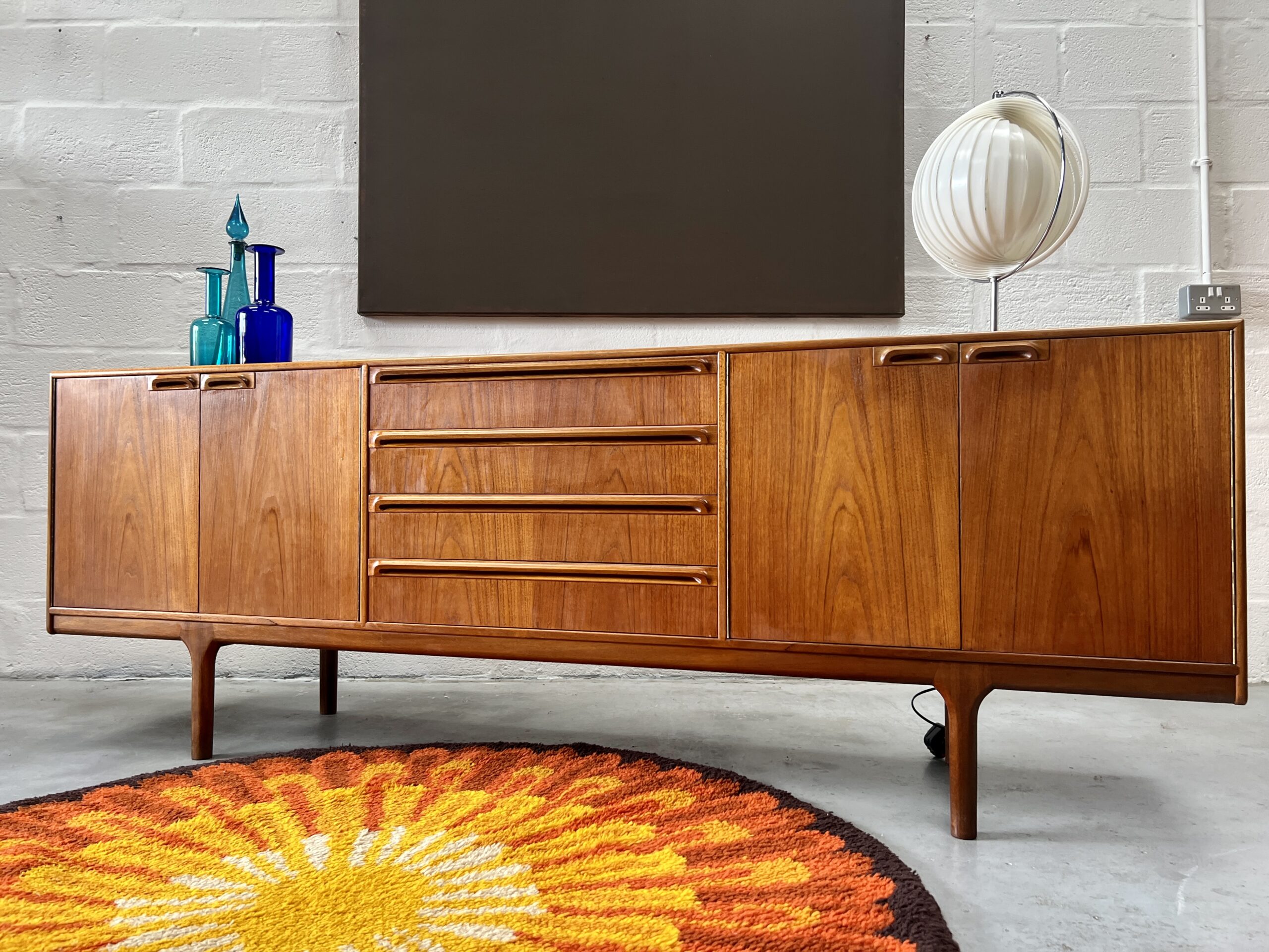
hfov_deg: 67.3
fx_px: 953
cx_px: 634
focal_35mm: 26
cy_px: 476
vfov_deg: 53.1
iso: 100
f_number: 1.5
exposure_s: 1/121
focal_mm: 5.7
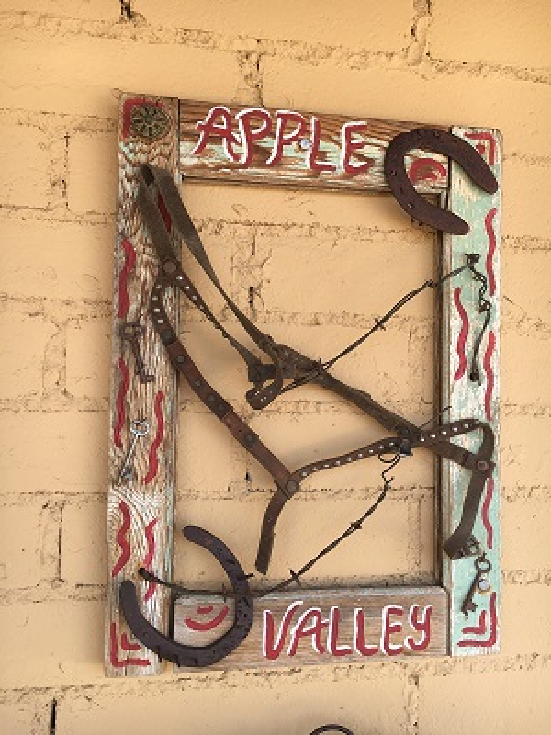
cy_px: 368
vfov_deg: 61.7
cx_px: 276
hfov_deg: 48.2
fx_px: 615
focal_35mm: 29
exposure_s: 1/197
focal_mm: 4.15
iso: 25
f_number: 2.2
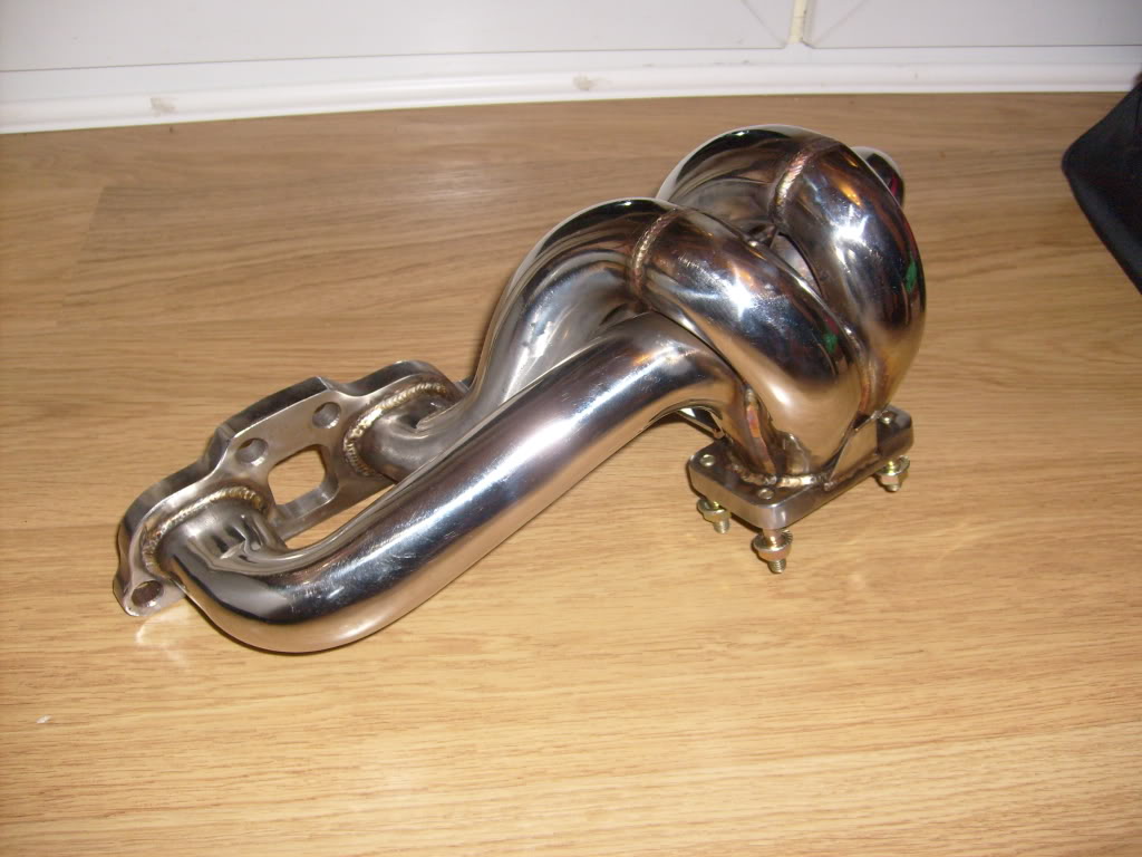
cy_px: 428
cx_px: 571
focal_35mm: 35
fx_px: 1155
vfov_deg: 40.7
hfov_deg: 52.6
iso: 100
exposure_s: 1/45
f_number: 2.8
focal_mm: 5.8
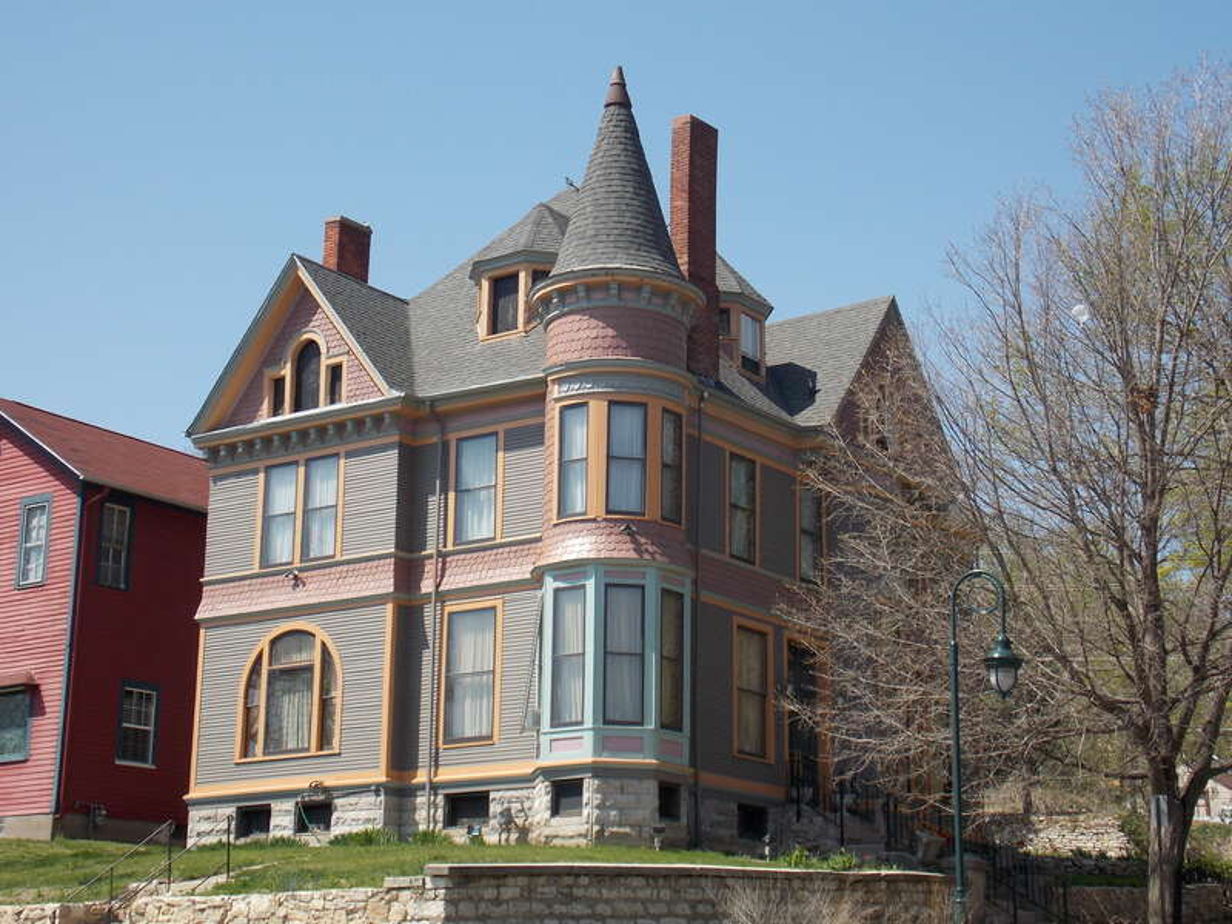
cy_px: 462
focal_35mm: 59
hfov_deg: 32.7
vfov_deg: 24.8
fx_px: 2100
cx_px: 616
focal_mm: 10.5
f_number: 4
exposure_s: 1/500
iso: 80
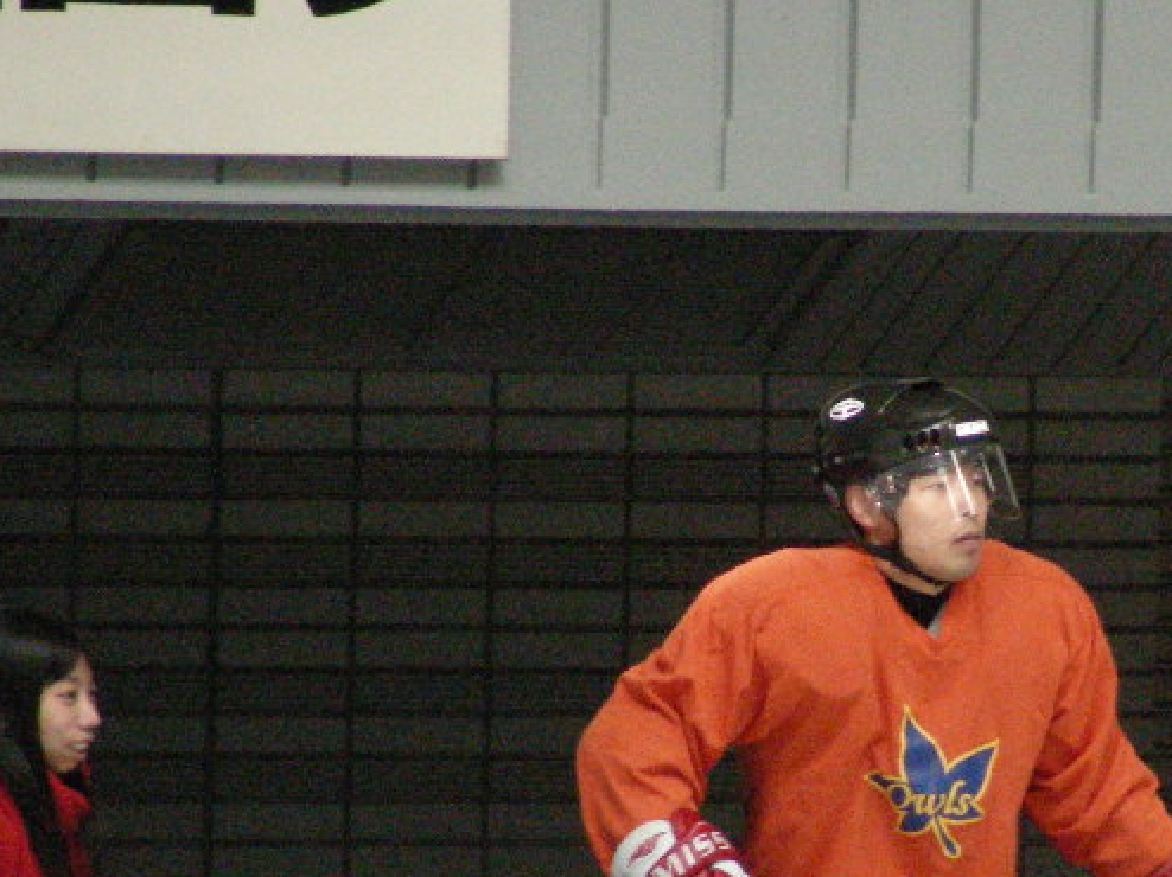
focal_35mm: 788
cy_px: 697
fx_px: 26666
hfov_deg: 2.5
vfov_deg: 1.9
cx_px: 925
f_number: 3.5
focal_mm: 63.3
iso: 800
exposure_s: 1/130
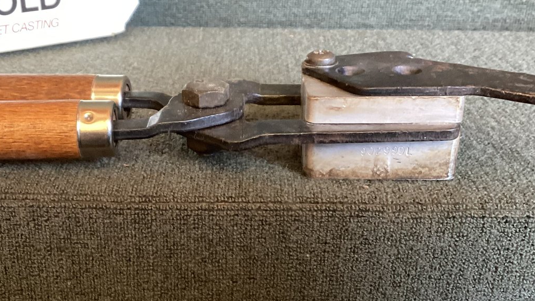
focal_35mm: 50
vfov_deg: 24.0
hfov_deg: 41.0
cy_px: 159
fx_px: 709
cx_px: 192
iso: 320
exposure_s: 1/50
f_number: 2.4
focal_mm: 3.3
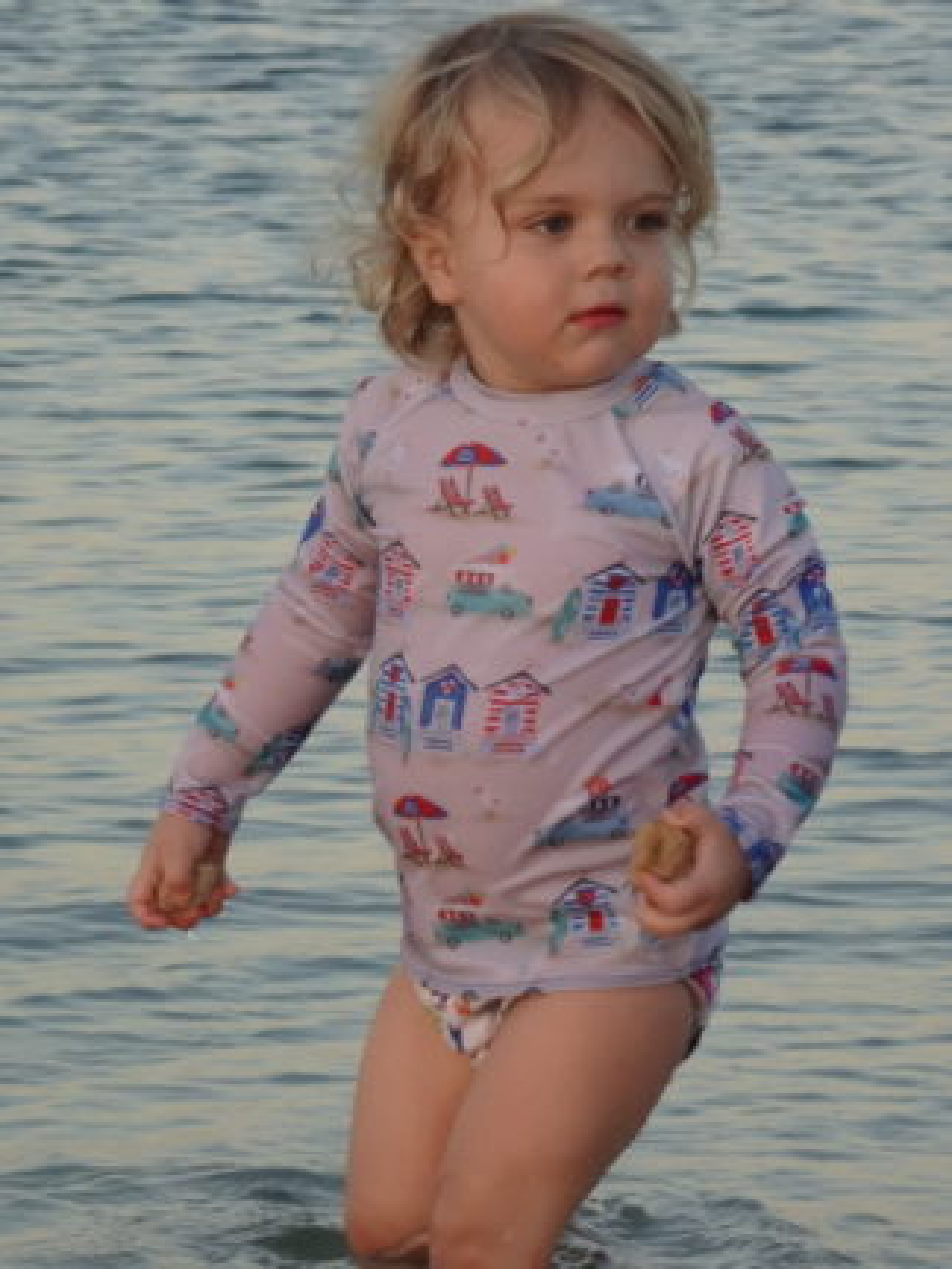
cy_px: 634
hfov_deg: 7.2
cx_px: 476
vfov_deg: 9.6
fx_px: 7554
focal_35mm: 206
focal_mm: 33.18
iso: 500
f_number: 6.3
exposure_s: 1/250
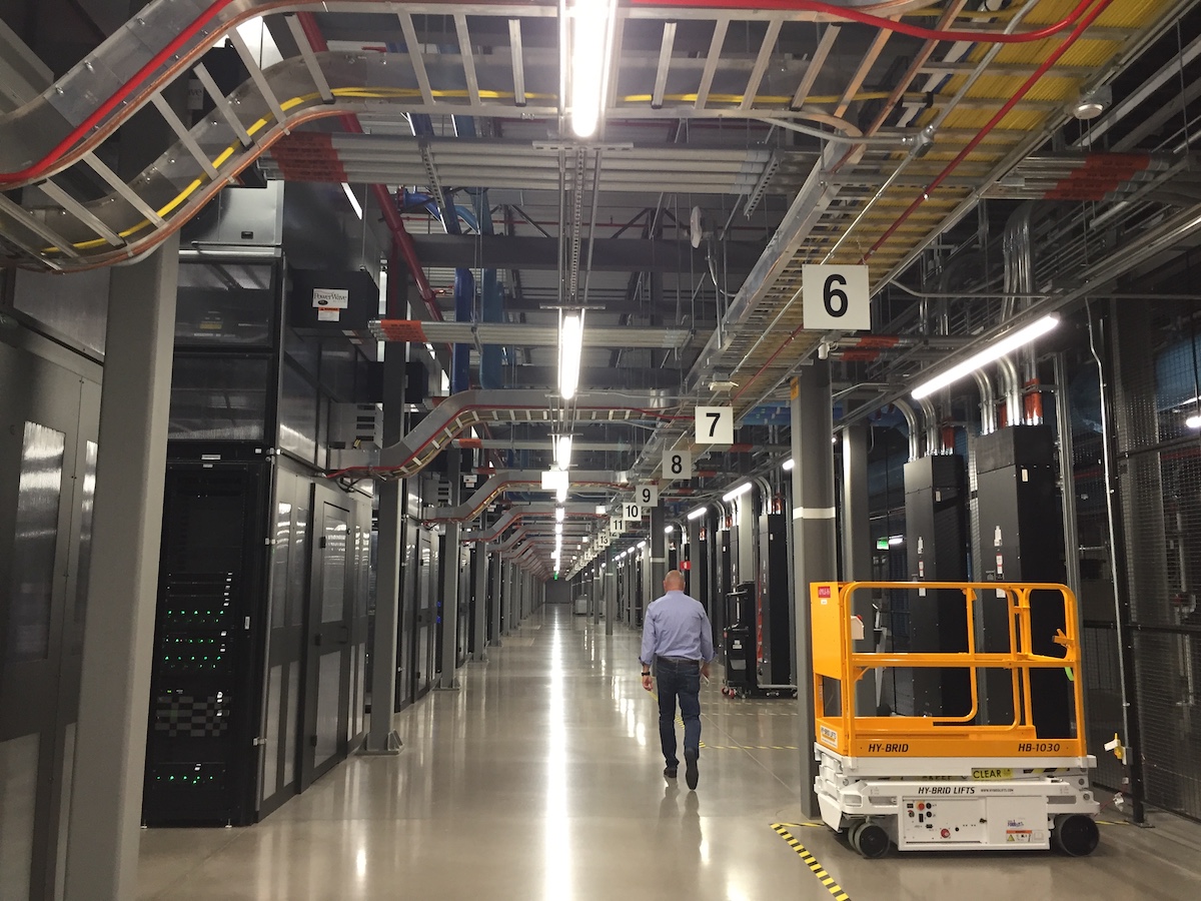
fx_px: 1006
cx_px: 600
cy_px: 450
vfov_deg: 48.2
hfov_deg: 61.7
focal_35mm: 29
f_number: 2.2
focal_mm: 4.15
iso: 100
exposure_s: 1/30
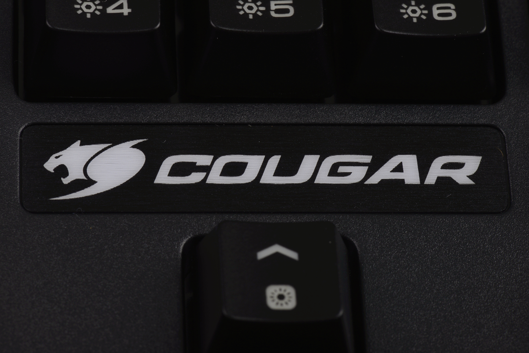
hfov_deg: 19.4
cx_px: 264
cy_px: 176
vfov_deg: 13.1
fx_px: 1543
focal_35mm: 105
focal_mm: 105
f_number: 25
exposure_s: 1/160
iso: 200
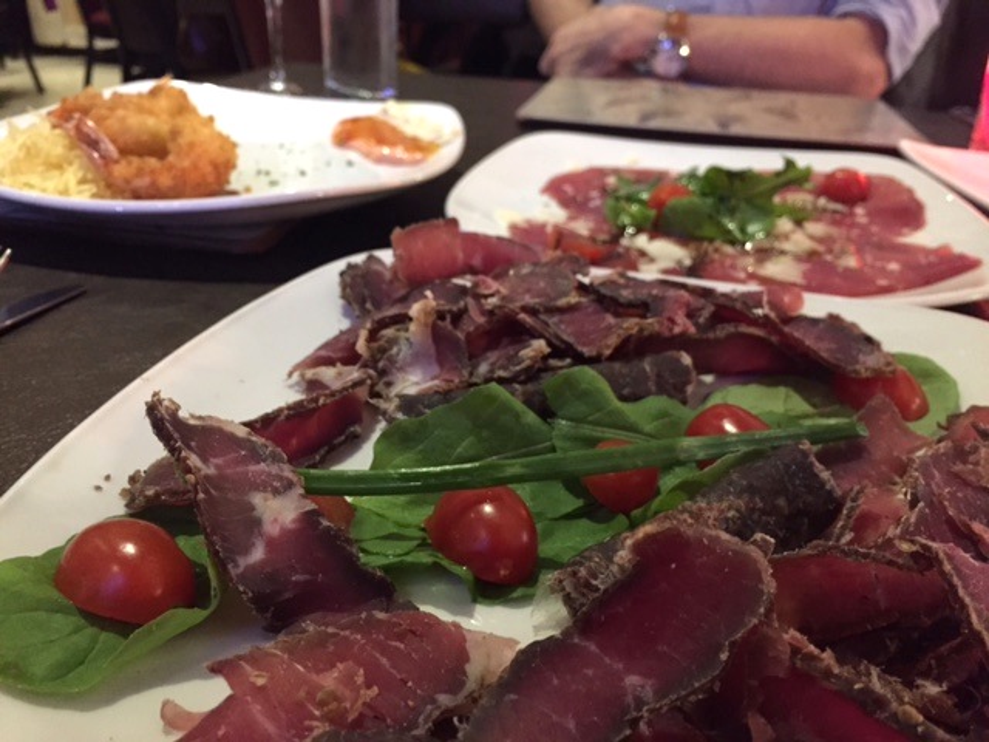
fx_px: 829
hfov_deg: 61.7
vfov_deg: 48.2
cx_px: 494
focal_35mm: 29
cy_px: 371
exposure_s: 1/17
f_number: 2.2
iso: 640
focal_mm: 4.15
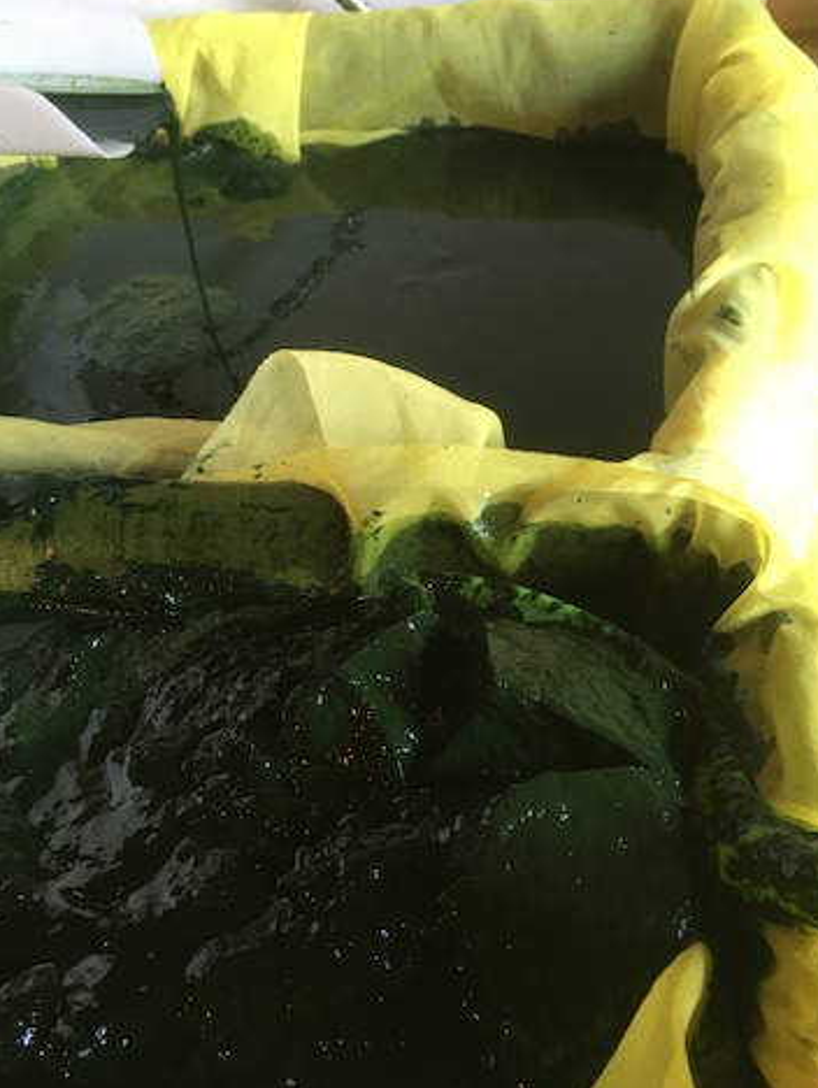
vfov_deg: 55.3
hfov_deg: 43.0
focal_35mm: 33
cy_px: 508
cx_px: 386
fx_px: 1038
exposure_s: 1/33
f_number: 2.2
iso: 125
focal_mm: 4.15
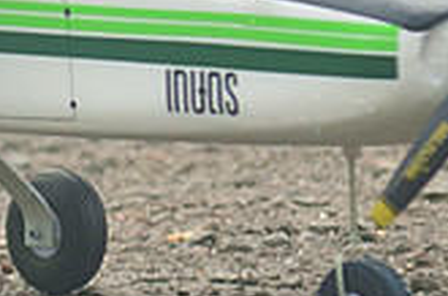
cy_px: -34
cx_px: -288
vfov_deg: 1.5
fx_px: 11297
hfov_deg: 2.3
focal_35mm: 910
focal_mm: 125
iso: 320
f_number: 5.6
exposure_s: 1/400
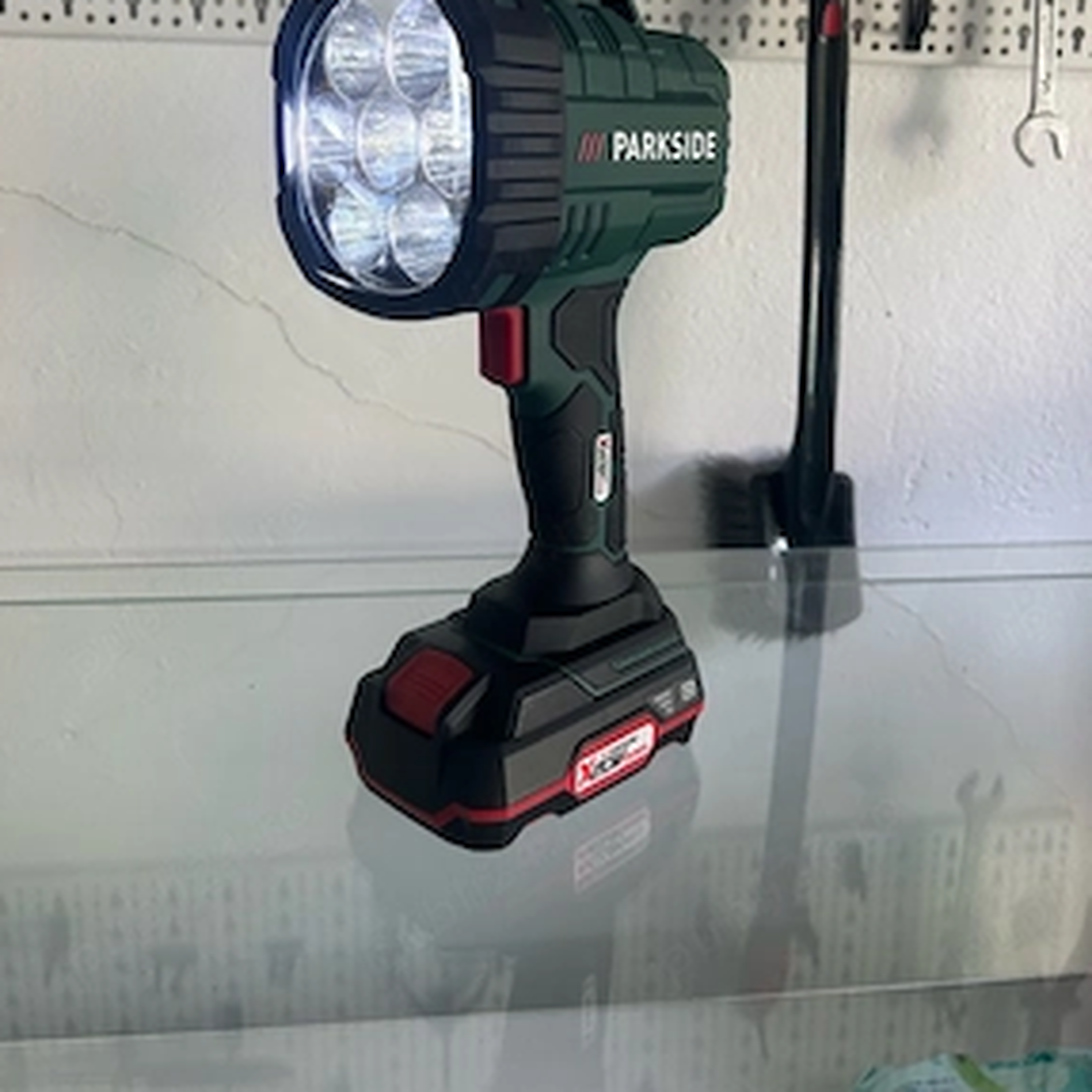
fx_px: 1142
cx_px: 559
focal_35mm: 32
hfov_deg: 51.1
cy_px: 339
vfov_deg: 49.9
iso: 64
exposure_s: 1/121
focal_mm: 5.7
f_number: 1.5
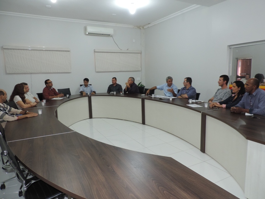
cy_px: 100
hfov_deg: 71.6
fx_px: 184
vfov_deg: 56.8
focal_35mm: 24
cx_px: 132
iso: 320
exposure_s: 1/40
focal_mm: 4.3
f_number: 3
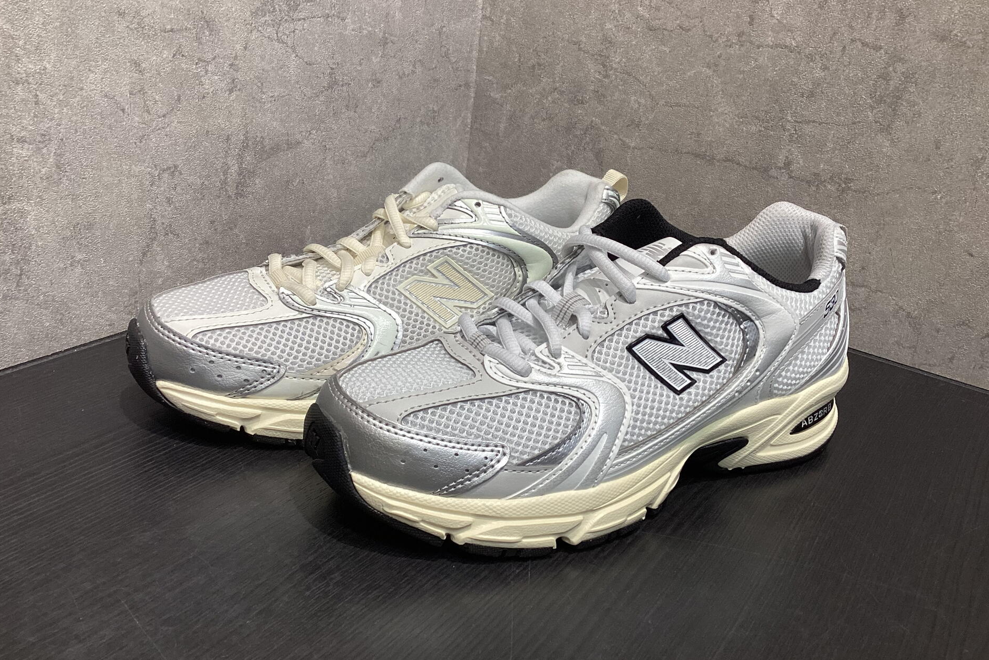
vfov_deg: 40.0
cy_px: 307
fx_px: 907
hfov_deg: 57.2
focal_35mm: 33
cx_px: 492
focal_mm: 3.3
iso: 80
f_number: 2.4
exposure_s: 1/100
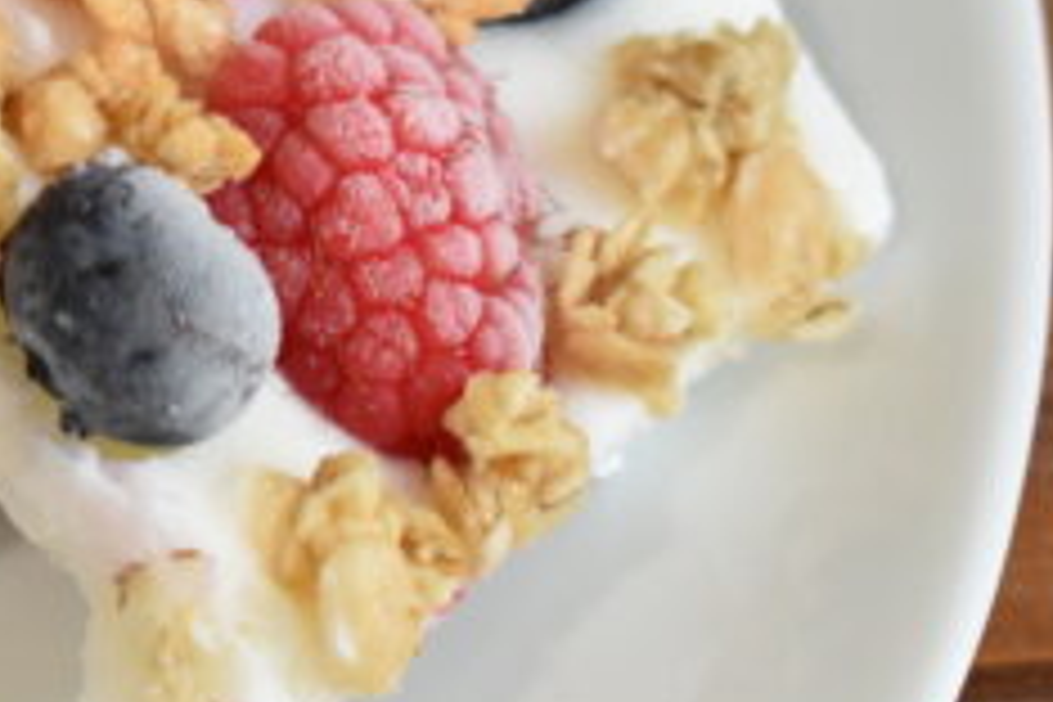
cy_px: 9
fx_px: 6902
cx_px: -526
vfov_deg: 5.8
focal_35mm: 236
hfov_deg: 8.5
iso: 800
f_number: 5.3
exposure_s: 1/40
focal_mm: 48
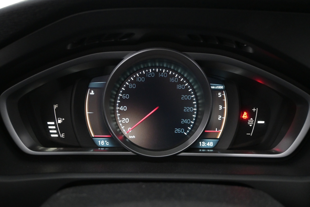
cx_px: 155
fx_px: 316
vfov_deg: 36.2
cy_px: 104
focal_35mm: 37
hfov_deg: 52.2
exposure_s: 1/40
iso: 3200
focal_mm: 24.5
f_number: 4.2
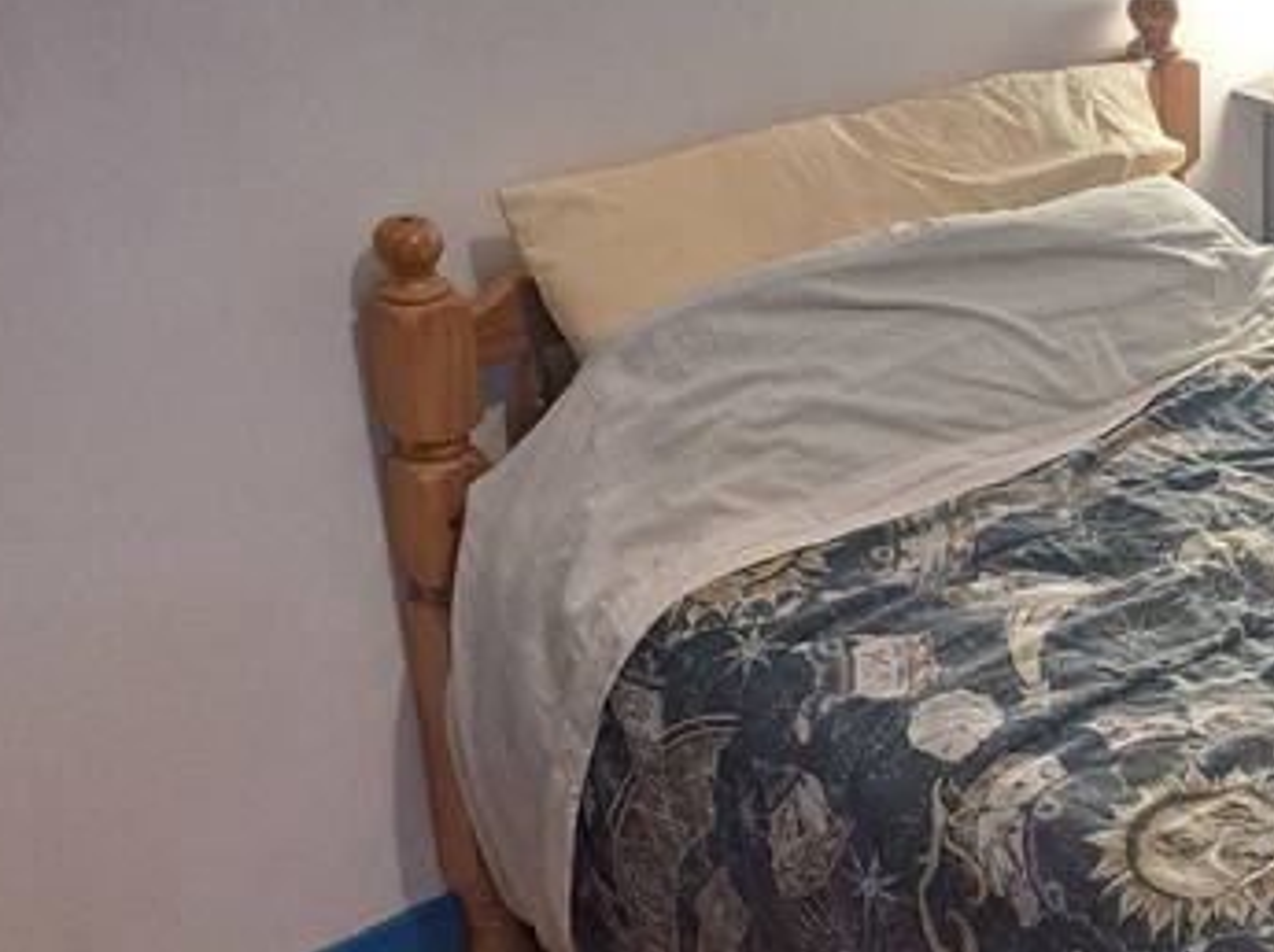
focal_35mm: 55
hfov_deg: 33.4
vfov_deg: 26.1
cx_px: 1108
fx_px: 2022
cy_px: 749
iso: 320
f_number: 1.8
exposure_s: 1/60
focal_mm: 5.23
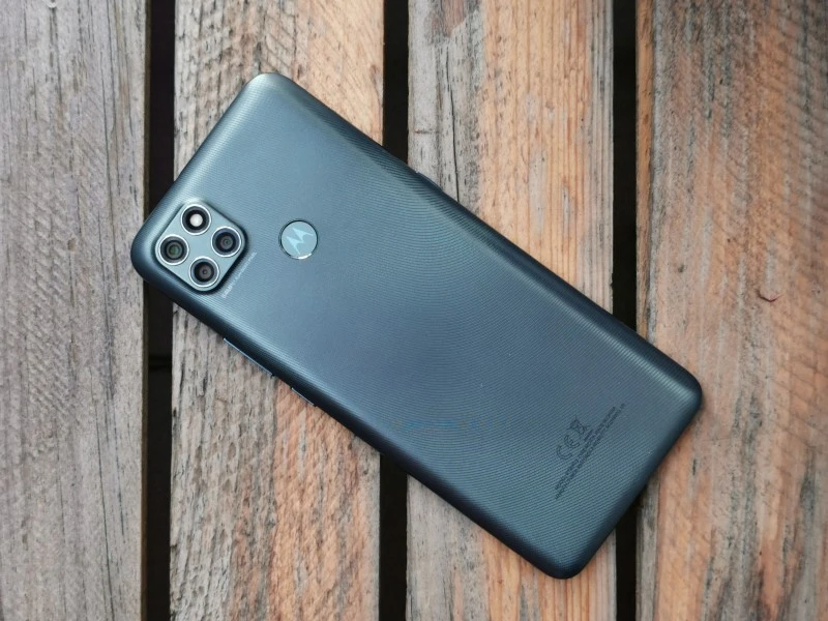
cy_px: 310
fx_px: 1316
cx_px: 414
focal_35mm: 55
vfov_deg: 26.6
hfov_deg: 34.9
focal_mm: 5.56
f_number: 1.6
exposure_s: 1/102
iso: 50
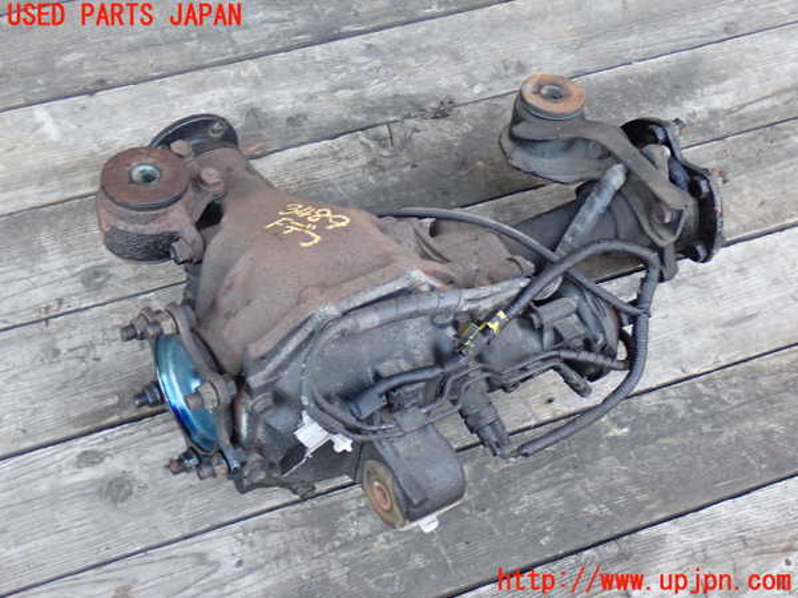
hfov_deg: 33.2
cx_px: 399
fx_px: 1337
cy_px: 299
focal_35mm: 58
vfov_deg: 25.2
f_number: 3.5
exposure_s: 1/60
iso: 500
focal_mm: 10.35
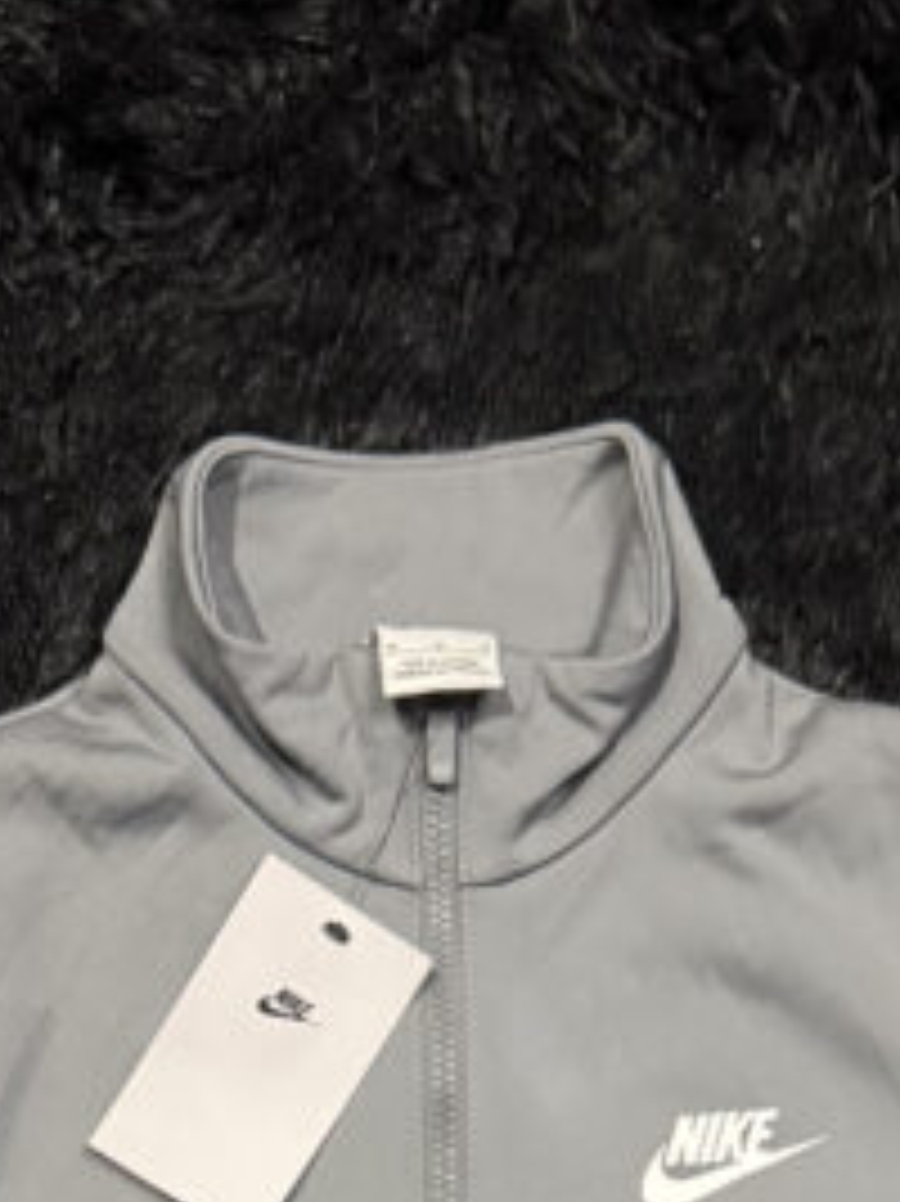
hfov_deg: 20.4
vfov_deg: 24.2
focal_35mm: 72
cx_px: 459
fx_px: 2498
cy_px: 1504
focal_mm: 6.76
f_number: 1.78
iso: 1000
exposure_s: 1/34
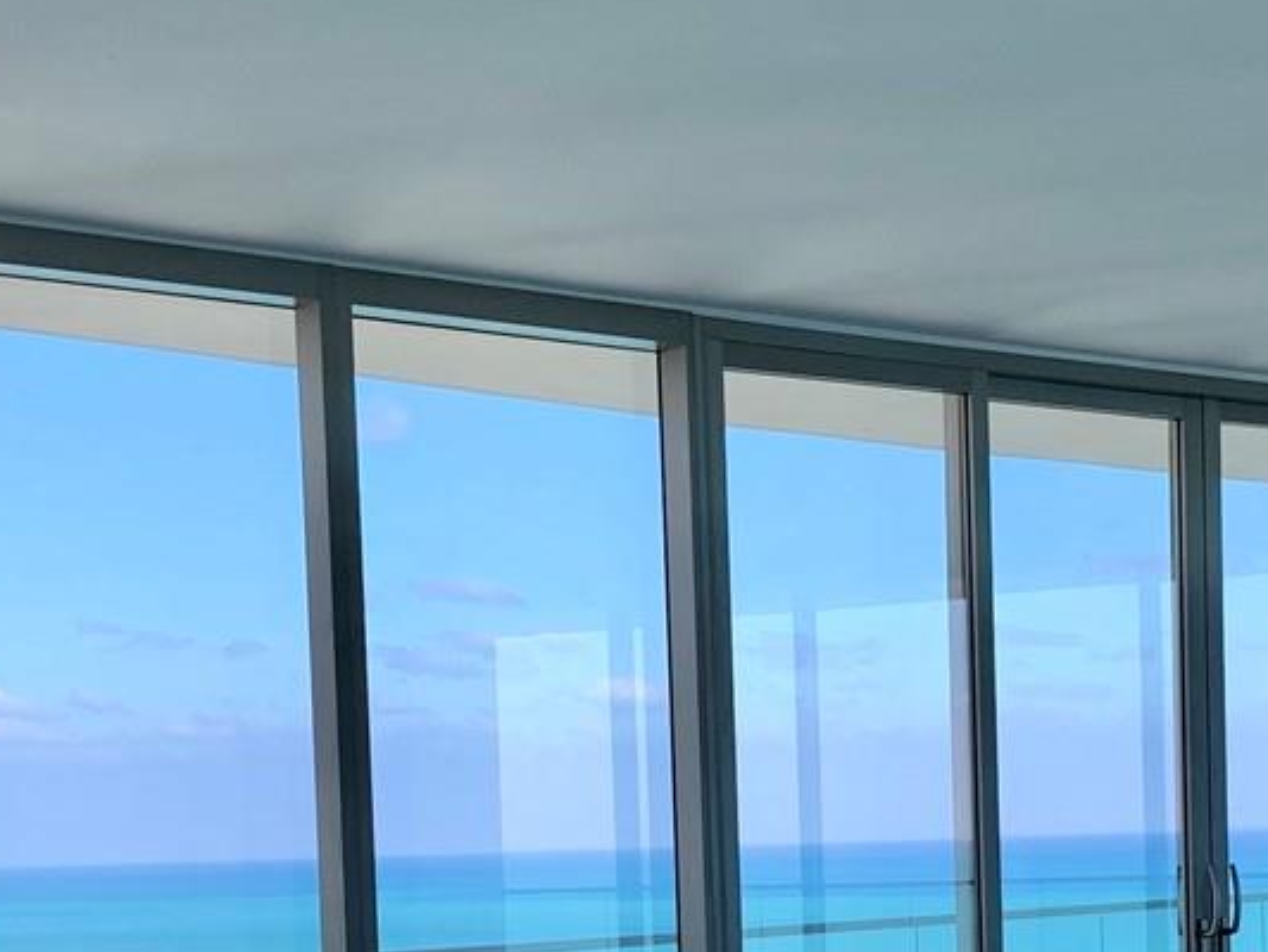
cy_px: 973
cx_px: 806
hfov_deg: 24.9
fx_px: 2858
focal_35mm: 78
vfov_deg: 18.4
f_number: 1.8
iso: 25
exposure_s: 1/463
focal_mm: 4.25
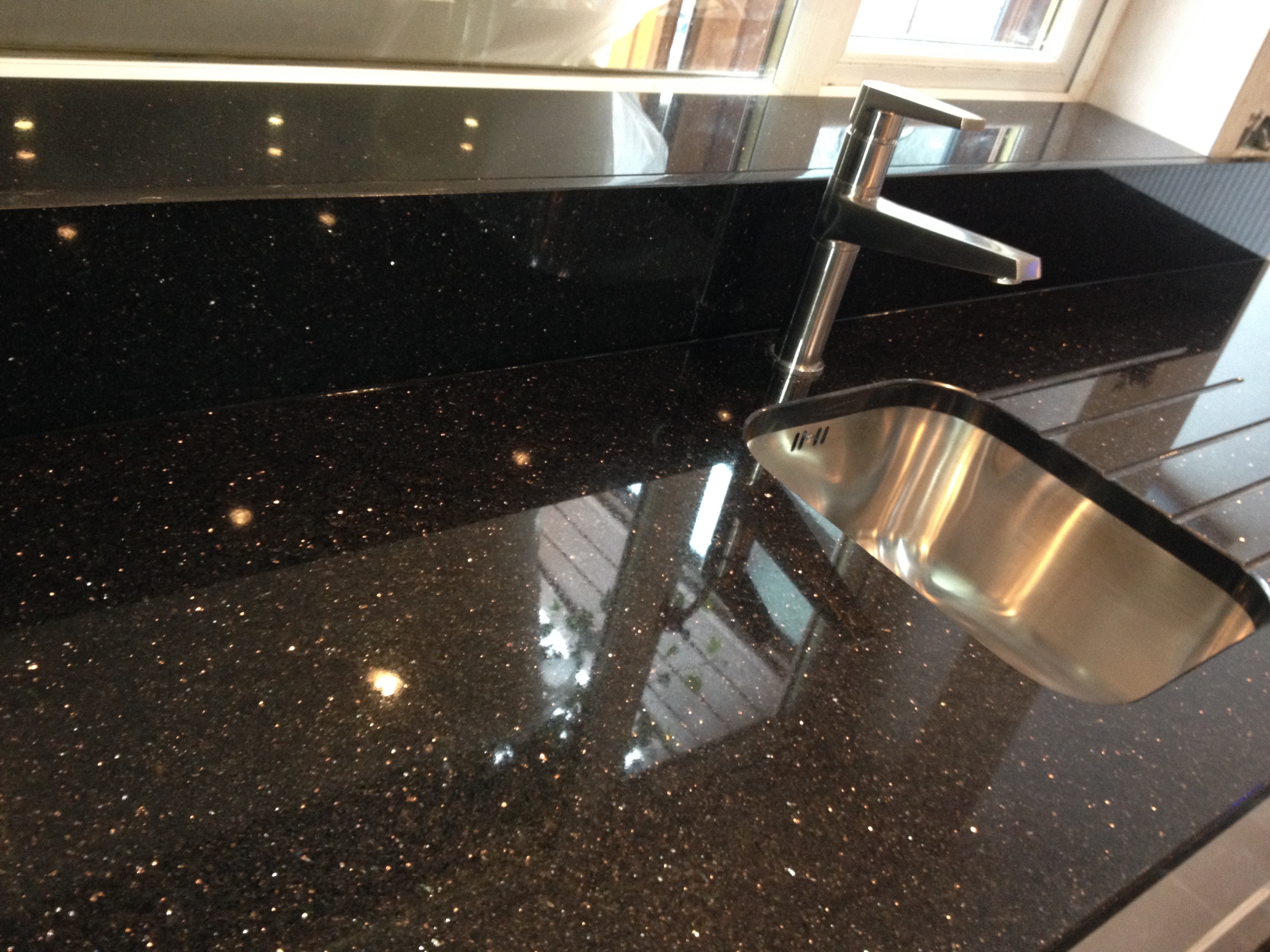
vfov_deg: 40.7
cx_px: 635
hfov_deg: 52.6
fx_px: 1284
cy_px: 476
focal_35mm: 35
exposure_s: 1/20
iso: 250
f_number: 2.4
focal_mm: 4.28
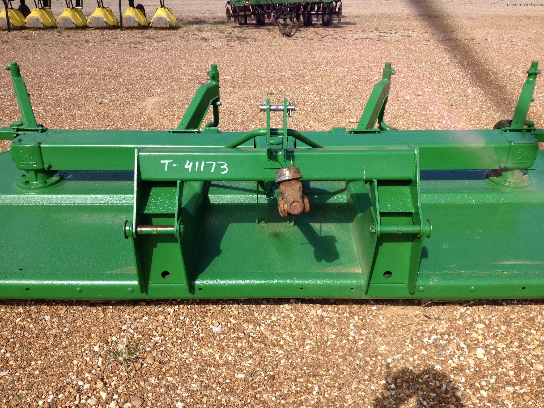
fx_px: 550
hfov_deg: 52.6
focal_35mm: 35
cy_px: 204
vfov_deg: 40.7
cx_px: 272
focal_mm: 4.28
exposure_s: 1/1416
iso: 50
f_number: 2.4
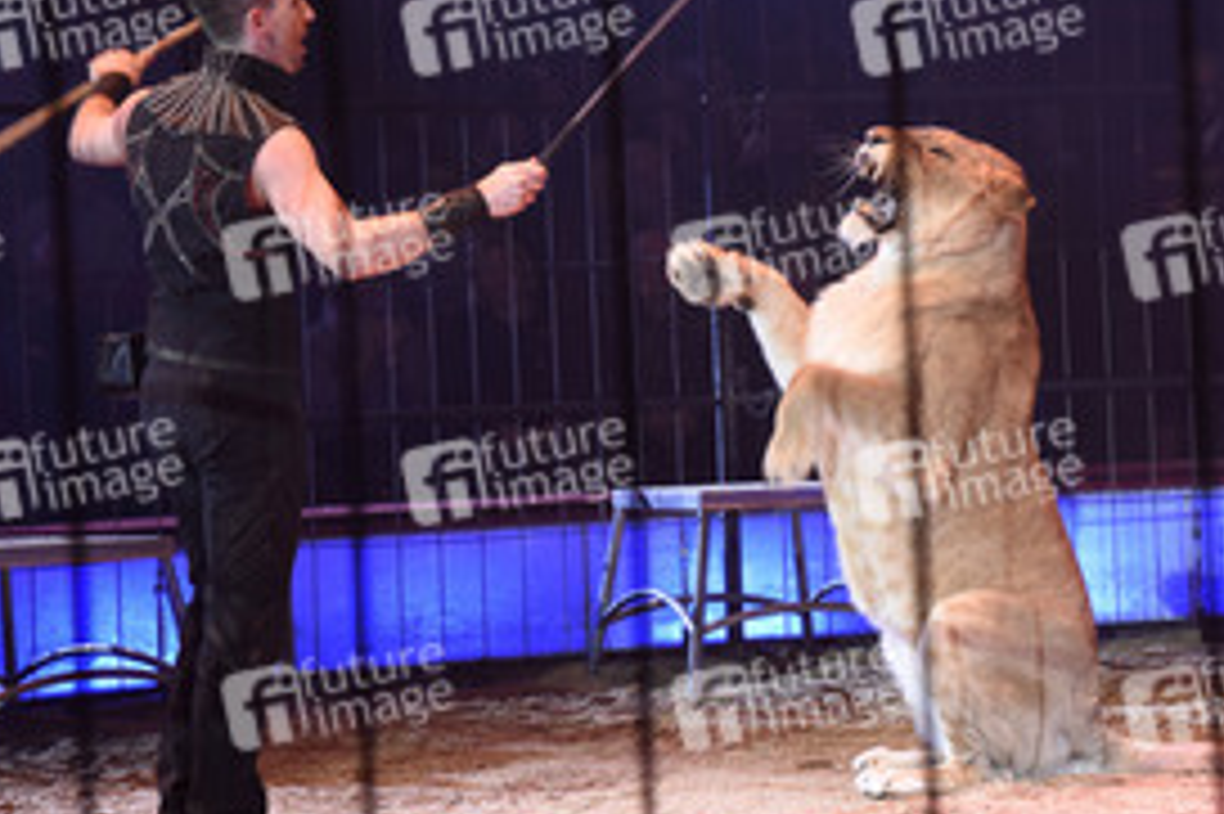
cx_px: 848
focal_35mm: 141
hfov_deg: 14.5
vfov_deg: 9.7
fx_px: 4791
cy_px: 360
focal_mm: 85
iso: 2500
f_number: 6.3
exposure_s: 1/60
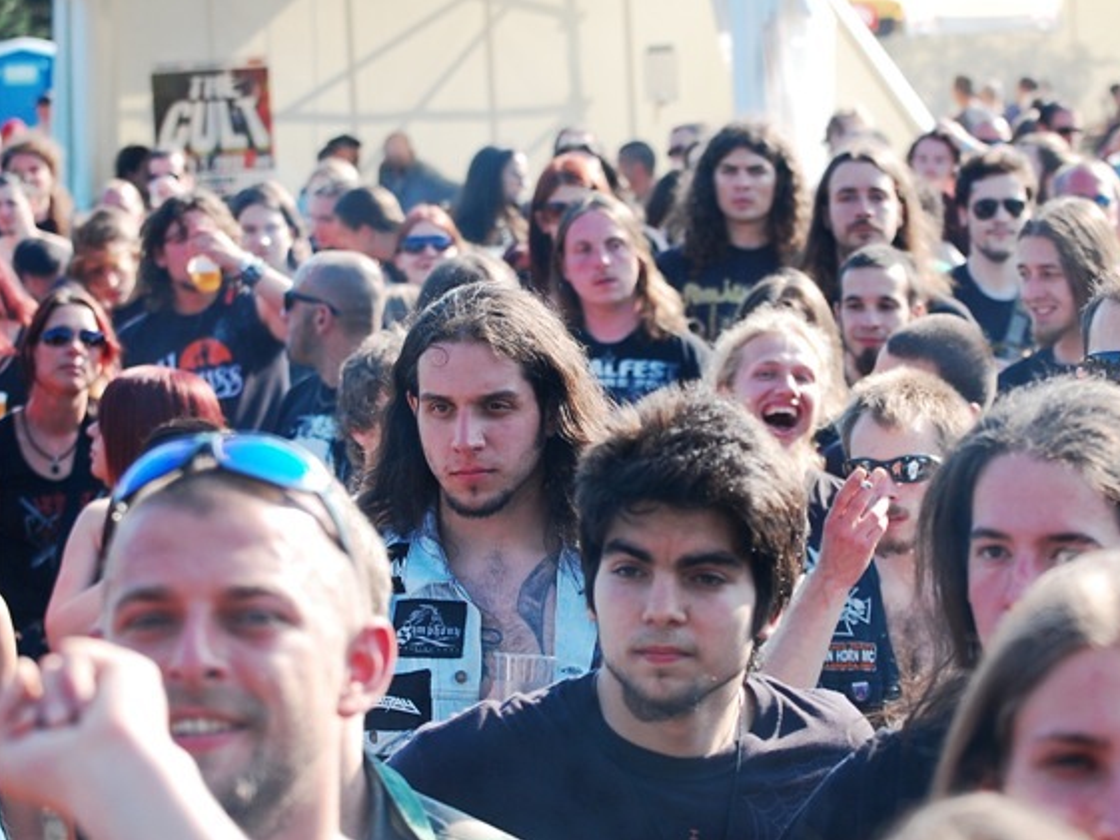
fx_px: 3722
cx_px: 599
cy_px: 419
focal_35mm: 115
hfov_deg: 17.1
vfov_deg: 12.9
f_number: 5
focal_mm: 70
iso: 400
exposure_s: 1/500
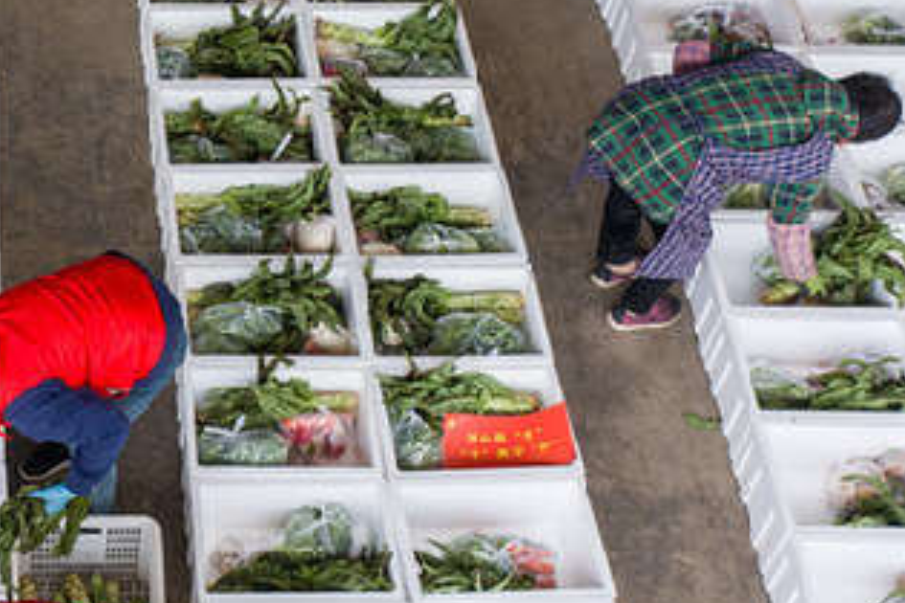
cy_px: 144
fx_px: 1785
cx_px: 13
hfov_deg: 27.0
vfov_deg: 19.0
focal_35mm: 71
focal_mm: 10.26
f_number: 3.5
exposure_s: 1/320
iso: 100
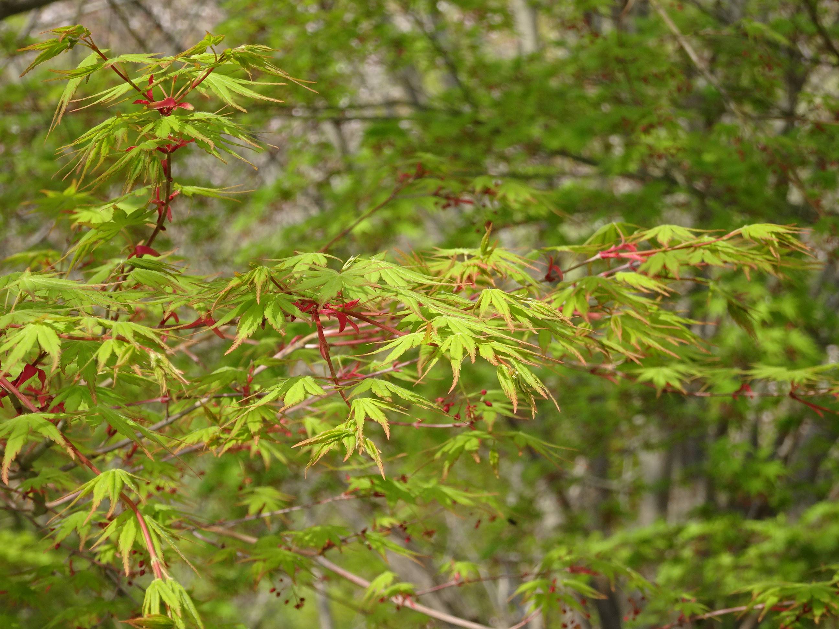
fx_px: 3272
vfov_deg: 11.0
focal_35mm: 135
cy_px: 314
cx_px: 420
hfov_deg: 14.6
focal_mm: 23.1
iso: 80
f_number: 5.6
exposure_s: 1/160
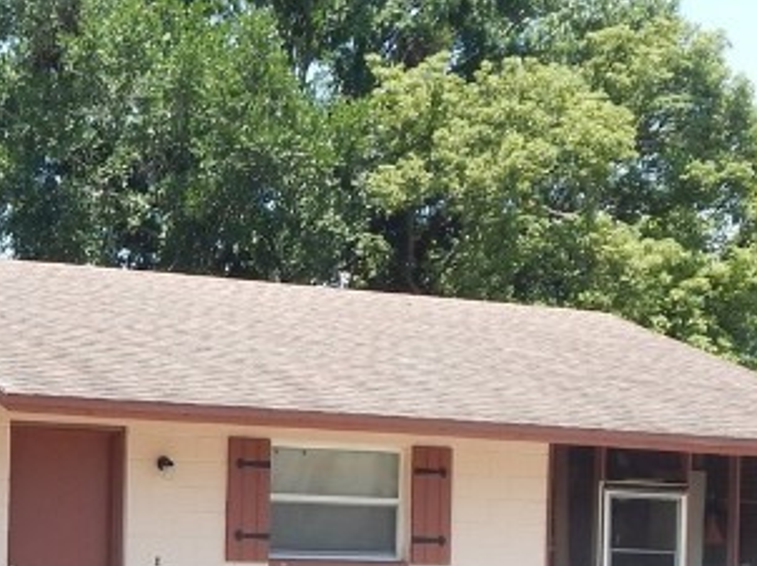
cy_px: 558
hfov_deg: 20.5
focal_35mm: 95
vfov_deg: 15.3
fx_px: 2076
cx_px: 178
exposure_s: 1/500
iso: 125
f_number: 3.2
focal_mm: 5.1
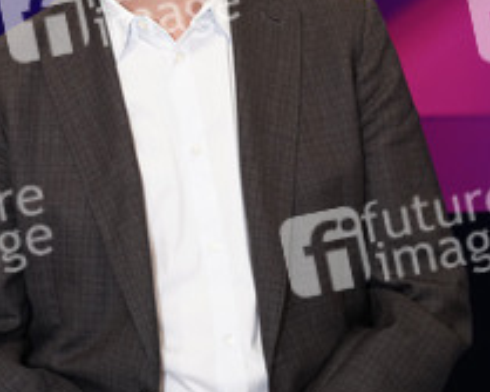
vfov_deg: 19.3
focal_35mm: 79
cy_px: 124
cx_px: 188
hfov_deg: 24.1
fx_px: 1145
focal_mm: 44
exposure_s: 1/125
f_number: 5.6
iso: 2000
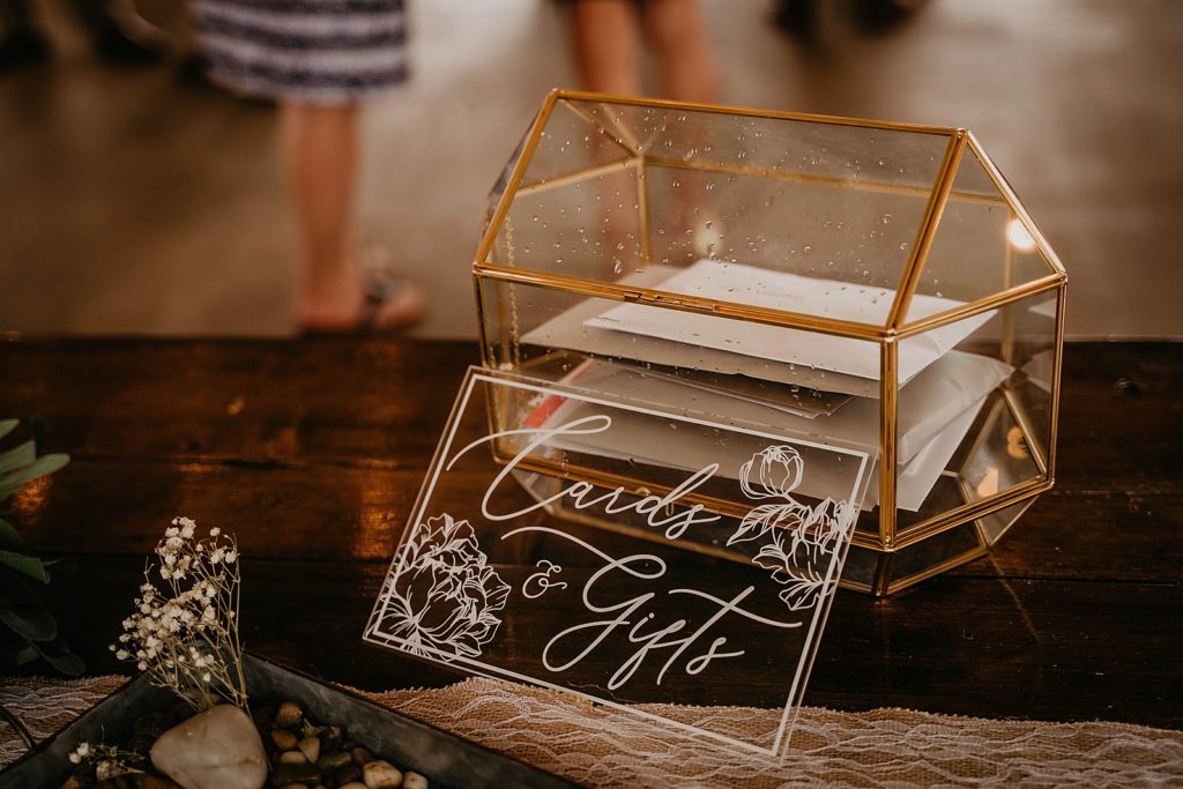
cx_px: 592
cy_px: 394
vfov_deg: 28.1
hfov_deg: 41.1
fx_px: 1577
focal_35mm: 48
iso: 400
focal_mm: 48
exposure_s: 1/200
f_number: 2.8
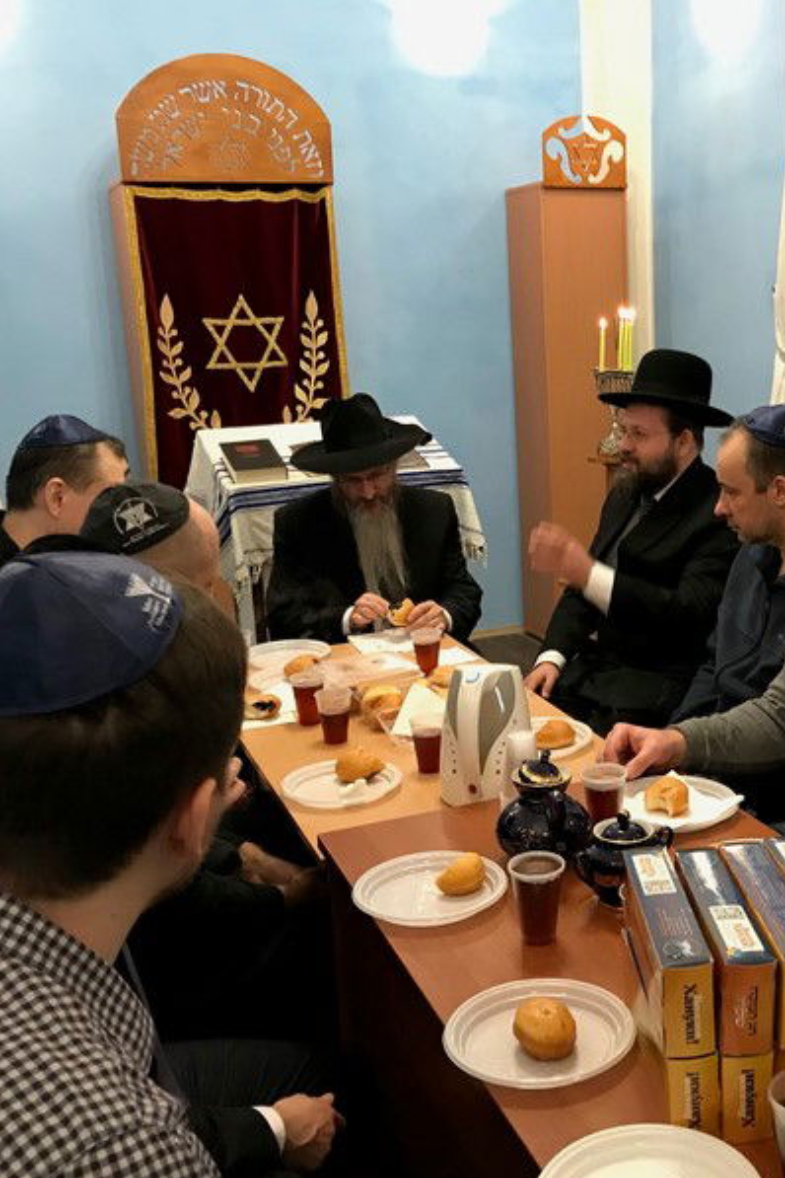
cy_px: 590
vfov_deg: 49.6
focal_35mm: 39
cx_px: 600
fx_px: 1276
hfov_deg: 33.4
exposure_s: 1/17
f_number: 1.8
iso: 100
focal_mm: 3.99
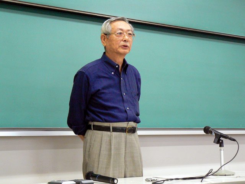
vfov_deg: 20.2
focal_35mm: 73
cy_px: 92
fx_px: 517
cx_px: 122
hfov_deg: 26.7
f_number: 3.2
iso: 400
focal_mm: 12.2
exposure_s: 1/50
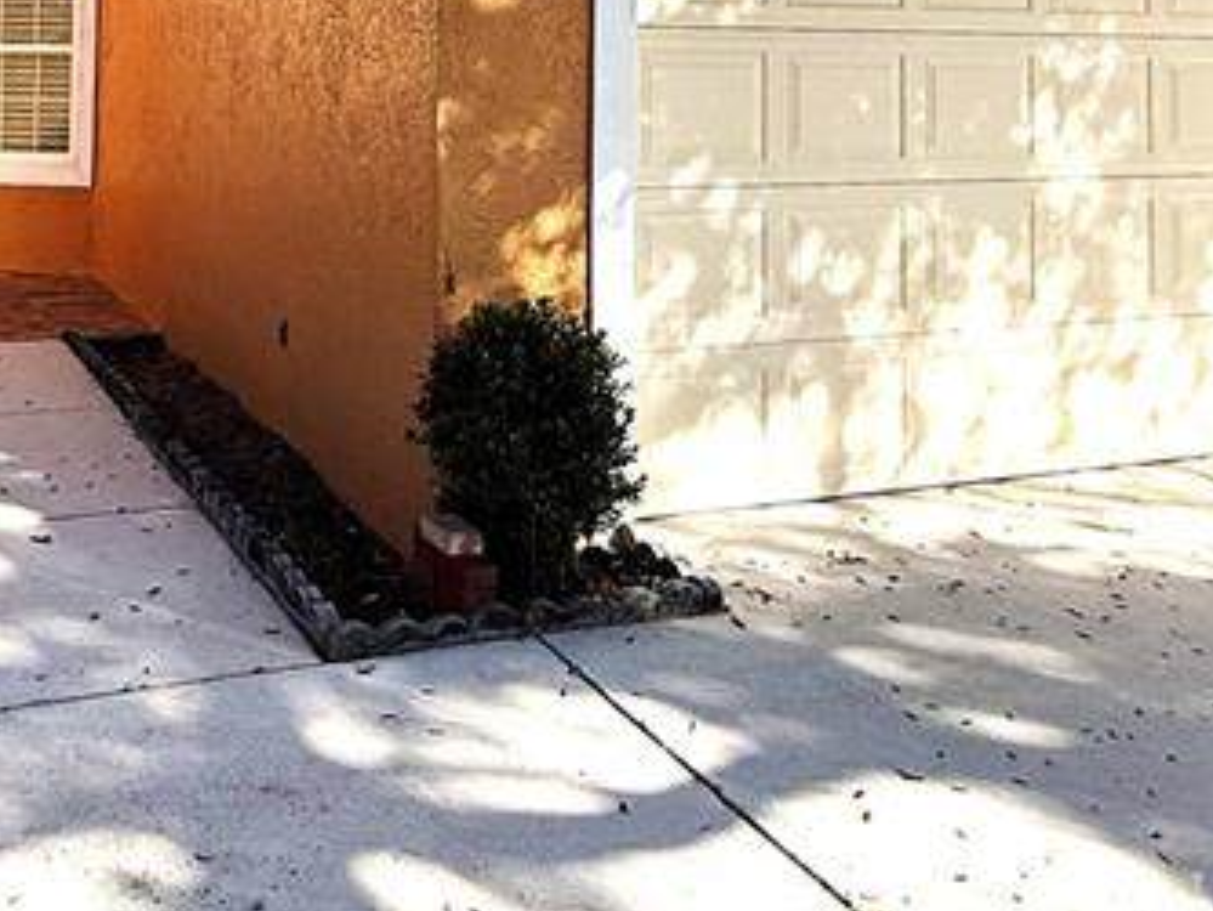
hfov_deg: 43.2
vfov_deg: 30.6
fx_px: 1507
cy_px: -51
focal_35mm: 43
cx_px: 404
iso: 50
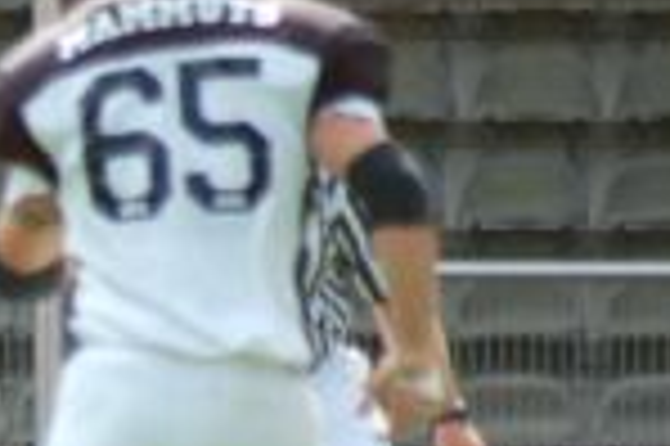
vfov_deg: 1.0
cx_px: -263
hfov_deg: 1.5
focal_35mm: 1365
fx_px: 25376
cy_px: 324
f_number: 5.6
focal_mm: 300
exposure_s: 1/500
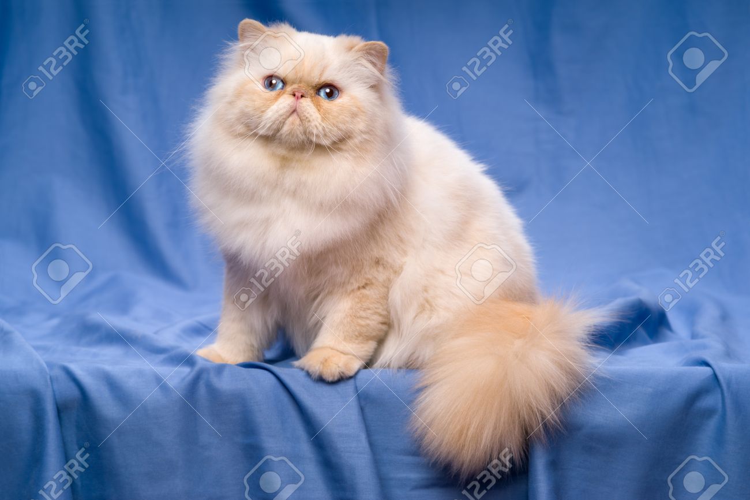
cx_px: 375
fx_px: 1770
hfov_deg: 23.9
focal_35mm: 85
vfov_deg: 16.1
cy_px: 250
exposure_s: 1/160
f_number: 6.3
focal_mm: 85
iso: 64
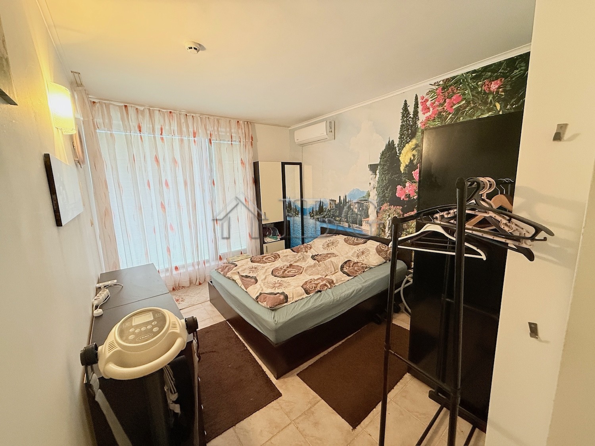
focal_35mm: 14
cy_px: 223
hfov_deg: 102.1
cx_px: 298
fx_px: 241
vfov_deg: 85.7
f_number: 2.2
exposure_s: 1/50
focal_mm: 2.22
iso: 400
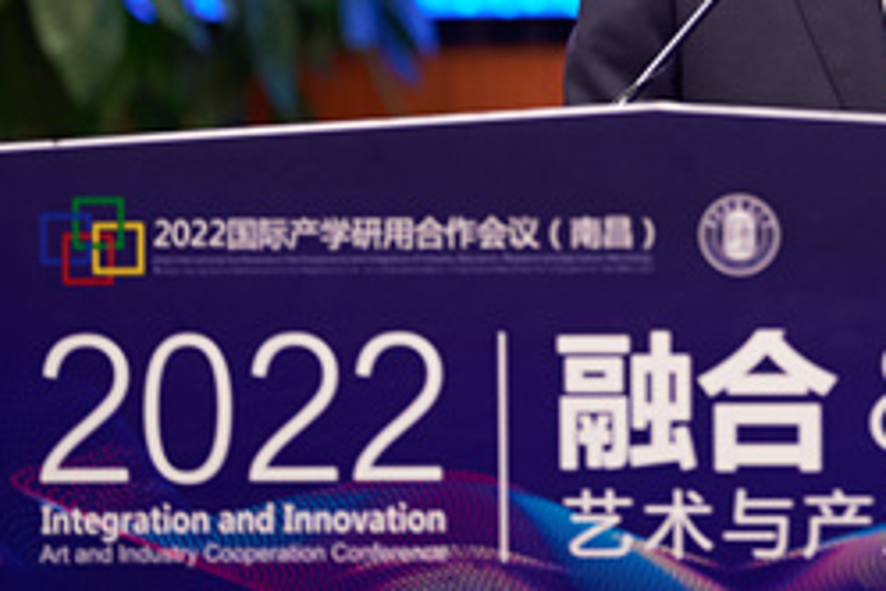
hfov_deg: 7.7
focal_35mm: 267
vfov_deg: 5.1
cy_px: -89
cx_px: 868
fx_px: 6571
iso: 800
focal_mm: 111
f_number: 2.8
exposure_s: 1/100
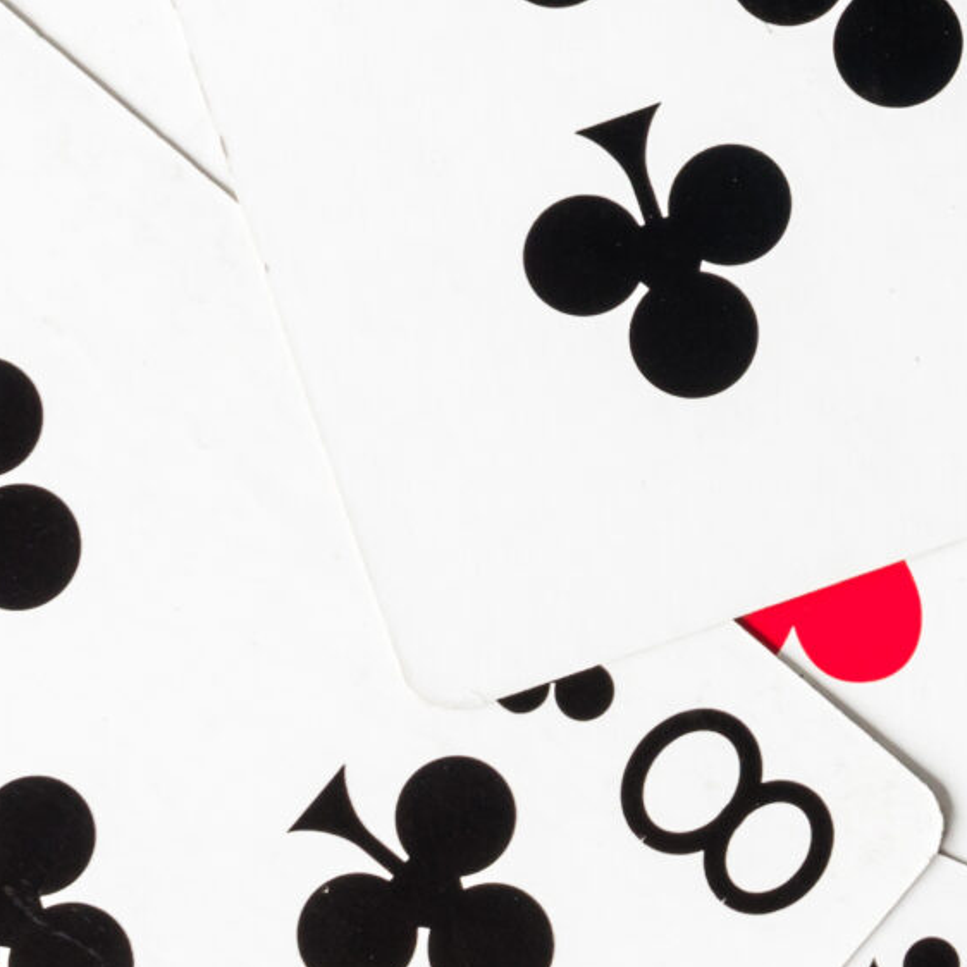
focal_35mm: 151
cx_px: 941
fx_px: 4772
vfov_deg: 11.5
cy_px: 214
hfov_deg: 11.5
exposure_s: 1/40
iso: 160
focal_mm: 19
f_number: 8
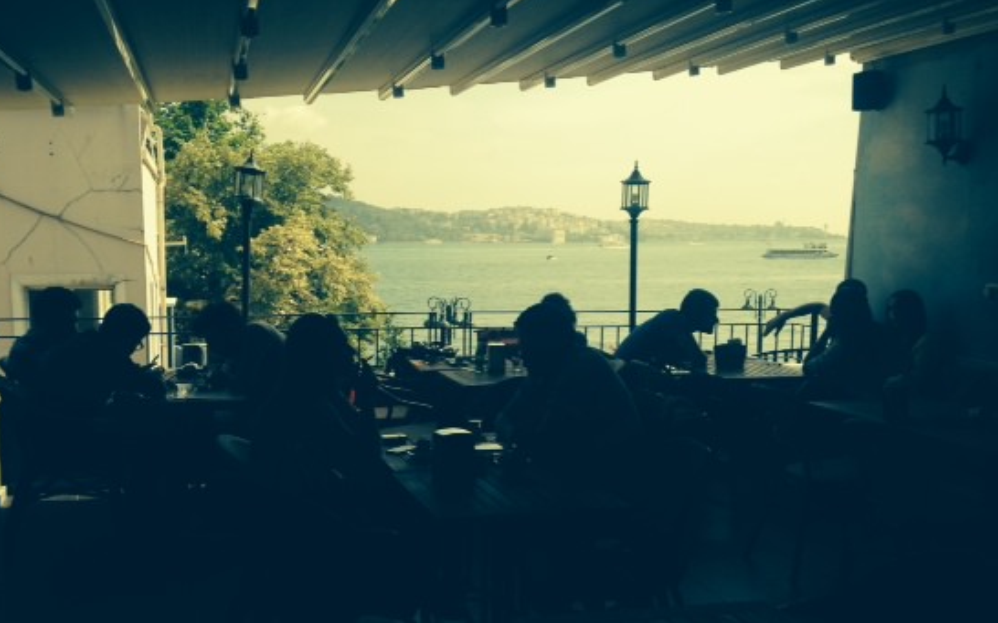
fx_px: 1115
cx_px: 473
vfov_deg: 31.2
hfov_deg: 48.2
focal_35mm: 41
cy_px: 362
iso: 50
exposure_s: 1/1261
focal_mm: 4.12
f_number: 2.4
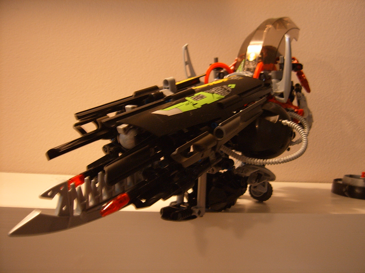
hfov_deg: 52.6
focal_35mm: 35
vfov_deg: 40.7
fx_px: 369
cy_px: 136
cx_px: 182
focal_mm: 5.8
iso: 100
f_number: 2.8
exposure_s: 1/10
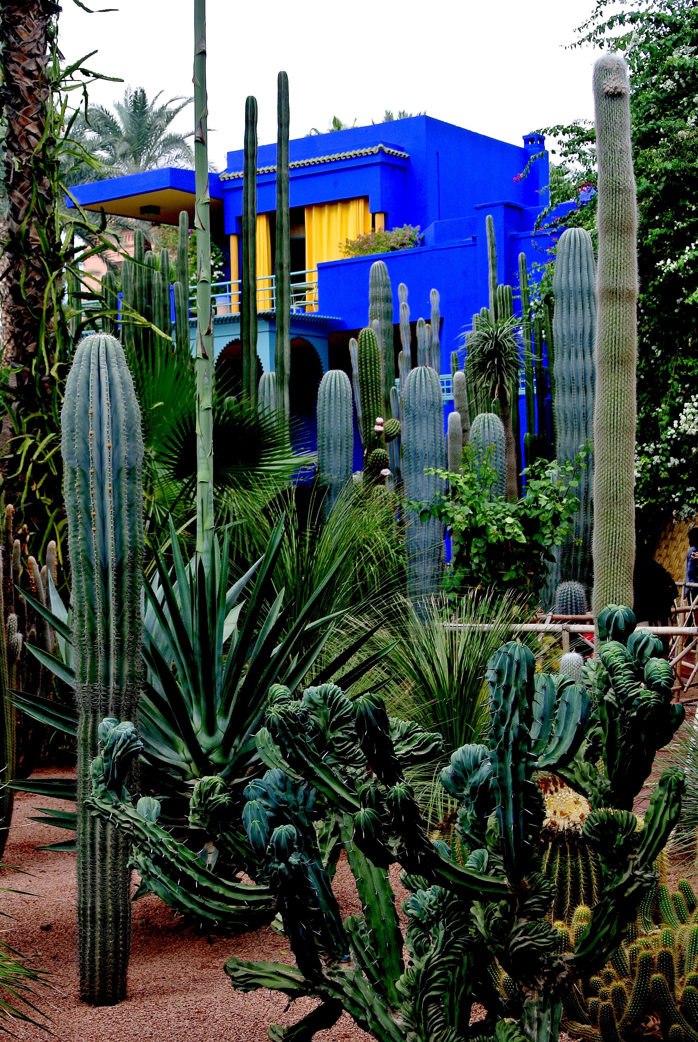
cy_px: 521
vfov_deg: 33.9
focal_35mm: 59
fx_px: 1711
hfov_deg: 23.1
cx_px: 349
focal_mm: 21.9
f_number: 5
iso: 100
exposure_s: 1/200
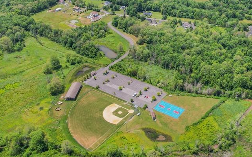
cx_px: 159
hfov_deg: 51.0
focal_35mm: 38
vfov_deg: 32.7
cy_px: 33
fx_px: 261
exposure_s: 1/1500
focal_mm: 8.38
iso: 120
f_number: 2.8
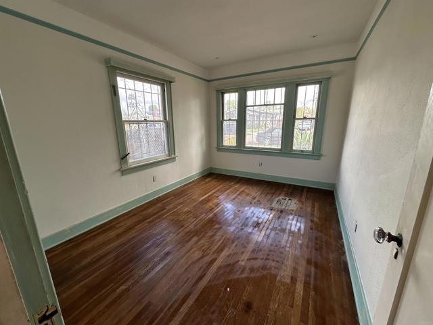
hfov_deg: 102.1
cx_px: 216
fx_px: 175
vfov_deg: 85.7
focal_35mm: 14
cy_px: 162
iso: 40
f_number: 2.2
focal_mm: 2.22
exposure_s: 1/125
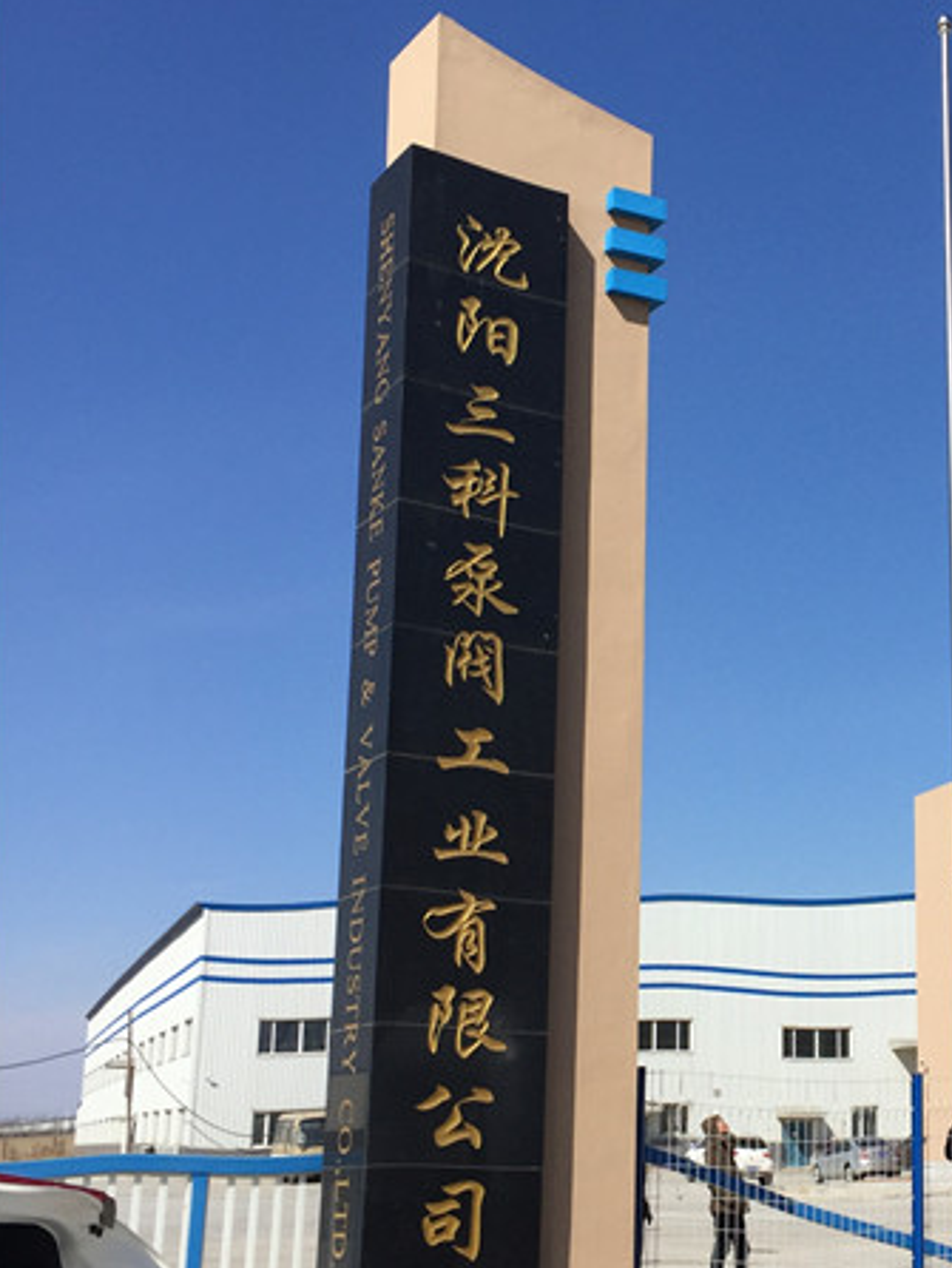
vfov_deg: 36.7
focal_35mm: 52
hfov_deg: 27.2
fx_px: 1905
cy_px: 728
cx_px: 838
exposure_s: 1/3049
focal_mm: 4.15
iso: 32
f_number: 2.2
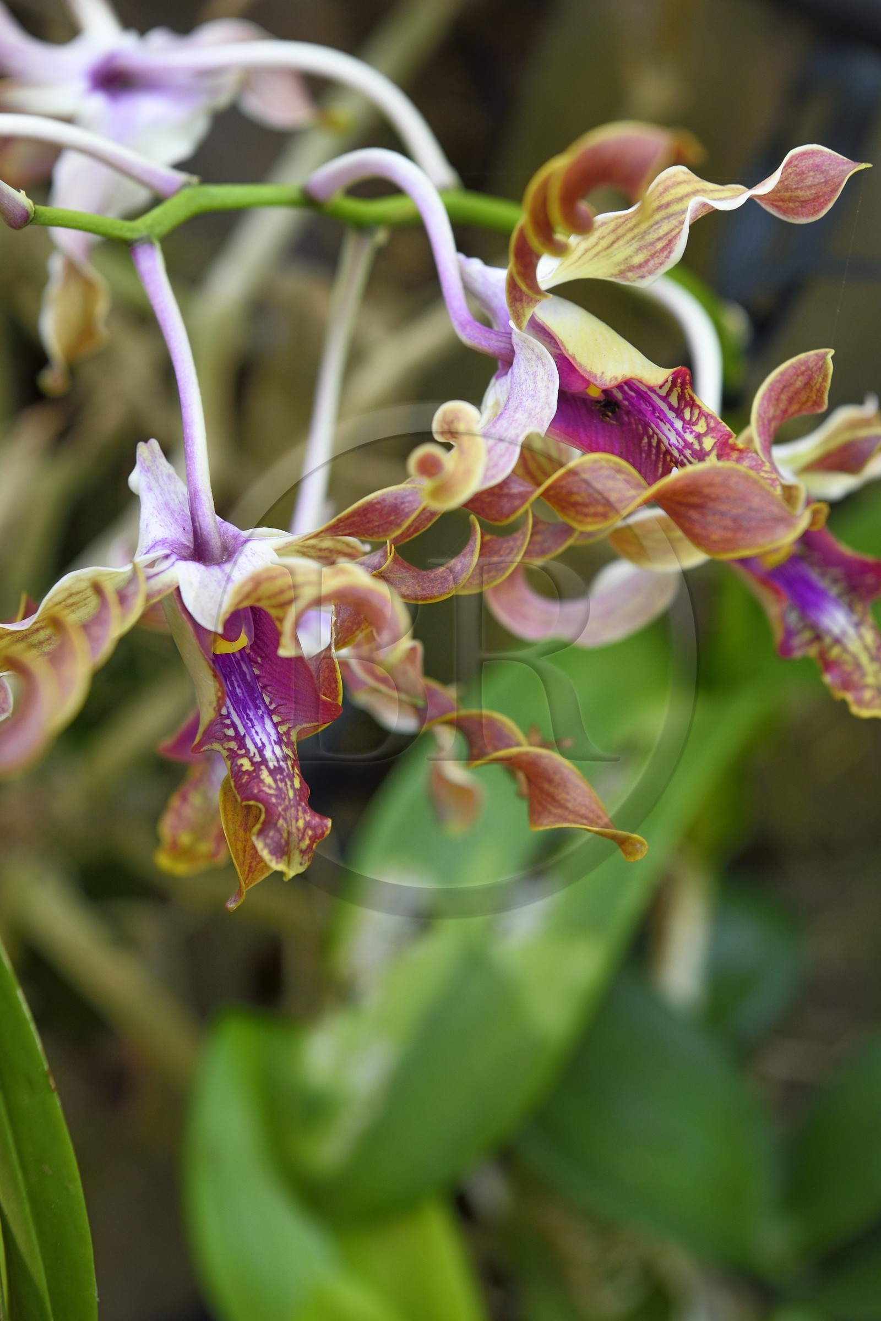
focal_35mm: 70
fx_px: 2569
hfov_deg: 19.5
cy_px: 660
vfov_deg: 28.8
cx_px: 440
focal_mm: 70
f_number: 8
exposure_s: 1/80
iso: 800
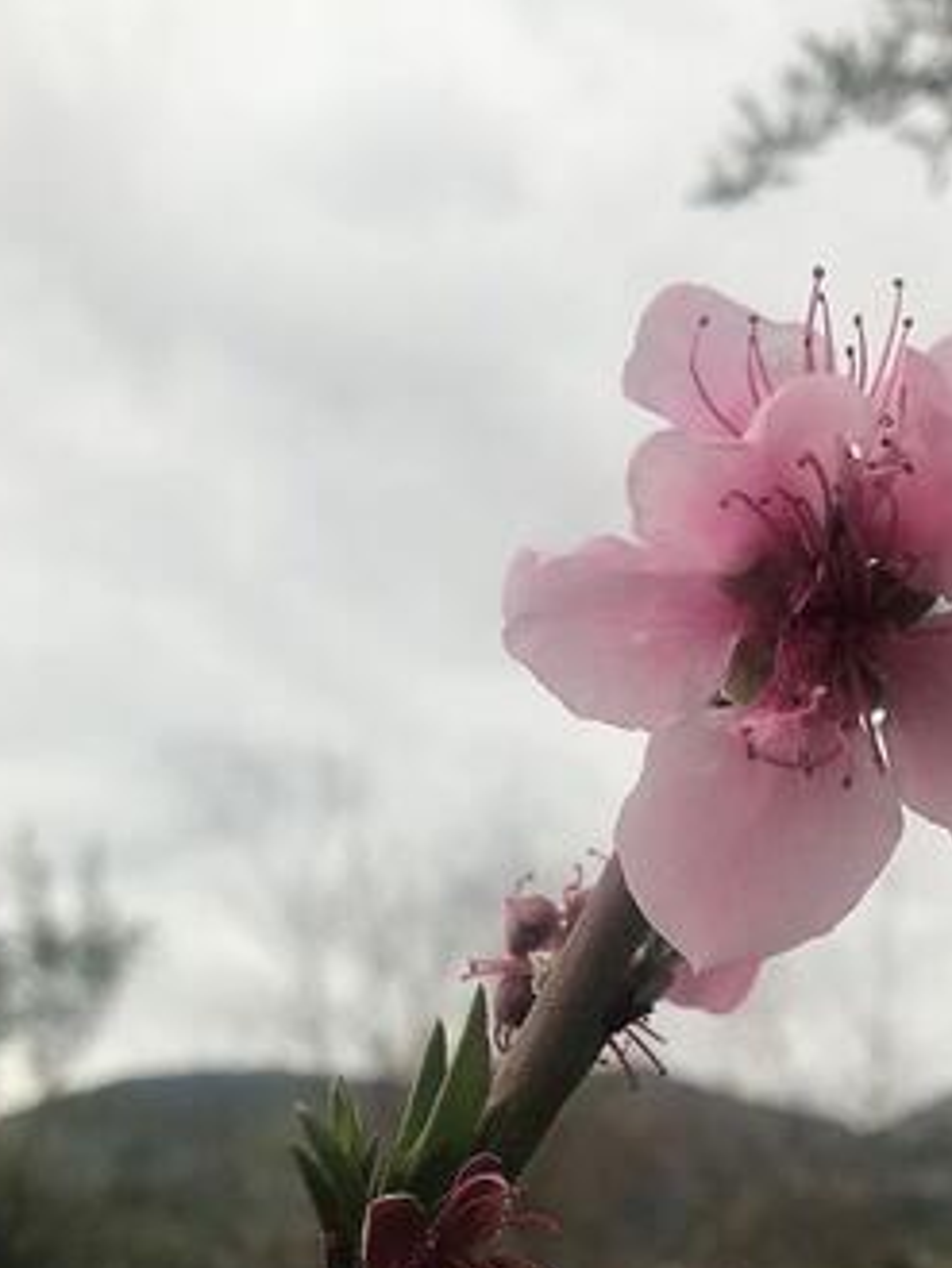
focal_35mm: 51
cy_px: 998
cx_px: 567
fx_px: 1869
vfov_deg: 36.3
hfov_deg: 28.5
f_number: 1.8
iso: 20
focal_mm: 3.99
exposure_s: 1/441
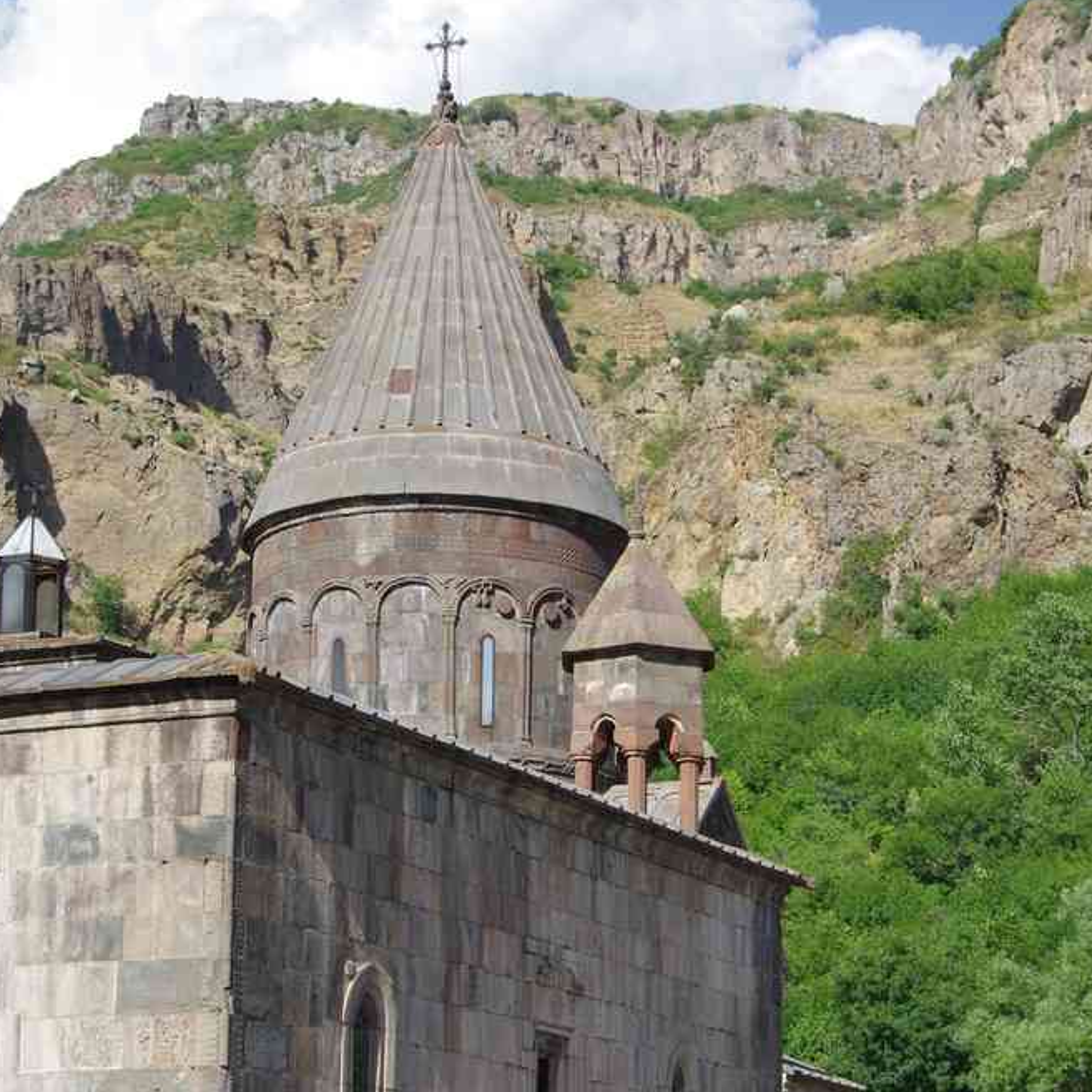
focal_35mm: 93
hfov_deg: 18.7
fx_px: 3319
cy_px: 714
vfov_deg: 18.6
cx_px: 544
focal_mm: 47.5
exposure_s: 1/80
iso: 200
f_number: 10
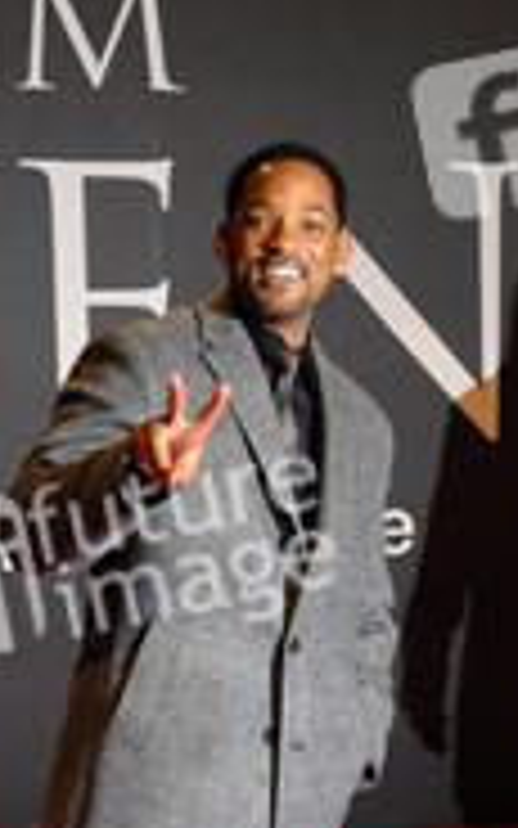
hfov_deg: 11.6
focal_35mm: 113
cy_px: 788
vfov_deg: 18.1
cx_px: 239
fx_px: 2552
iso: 500
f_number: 7.1
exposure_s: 1/125
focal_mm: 34
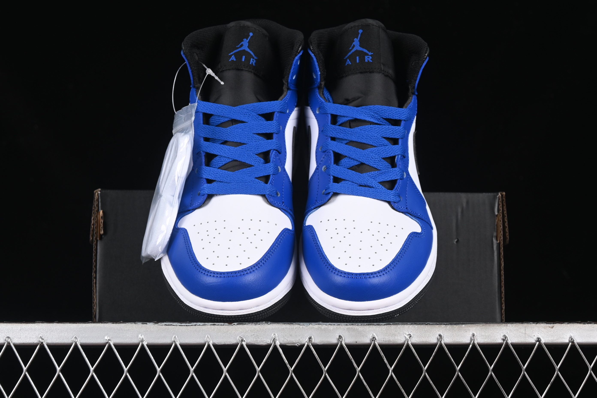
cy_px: 199
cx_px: 298
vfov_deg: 18.2
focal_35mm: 75
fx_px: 1244
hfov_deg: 27.0
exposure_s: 1/60
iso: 160
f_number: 7.1
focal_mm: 50
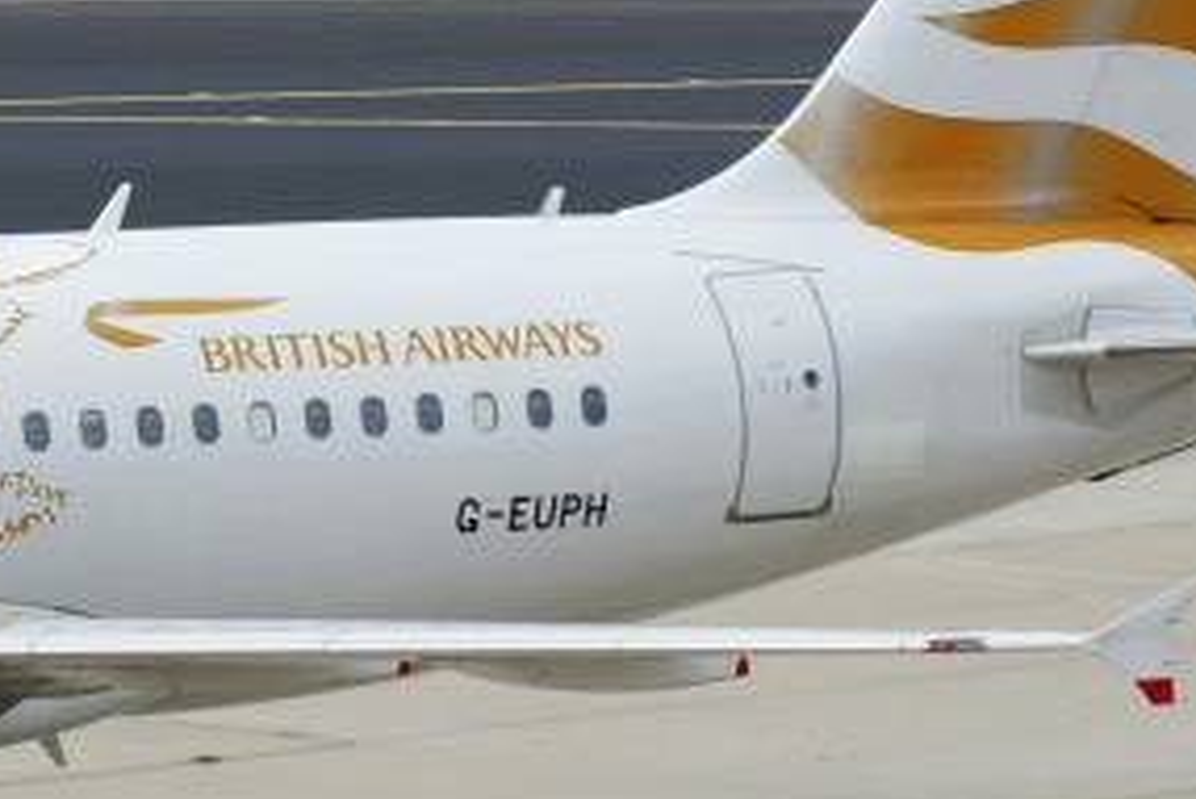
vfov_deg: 3.0
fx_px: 15183
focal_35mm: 457
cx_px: -314
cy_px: 249
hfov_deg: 4.5
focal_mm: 85
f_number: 8
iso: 200
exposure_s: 1/500
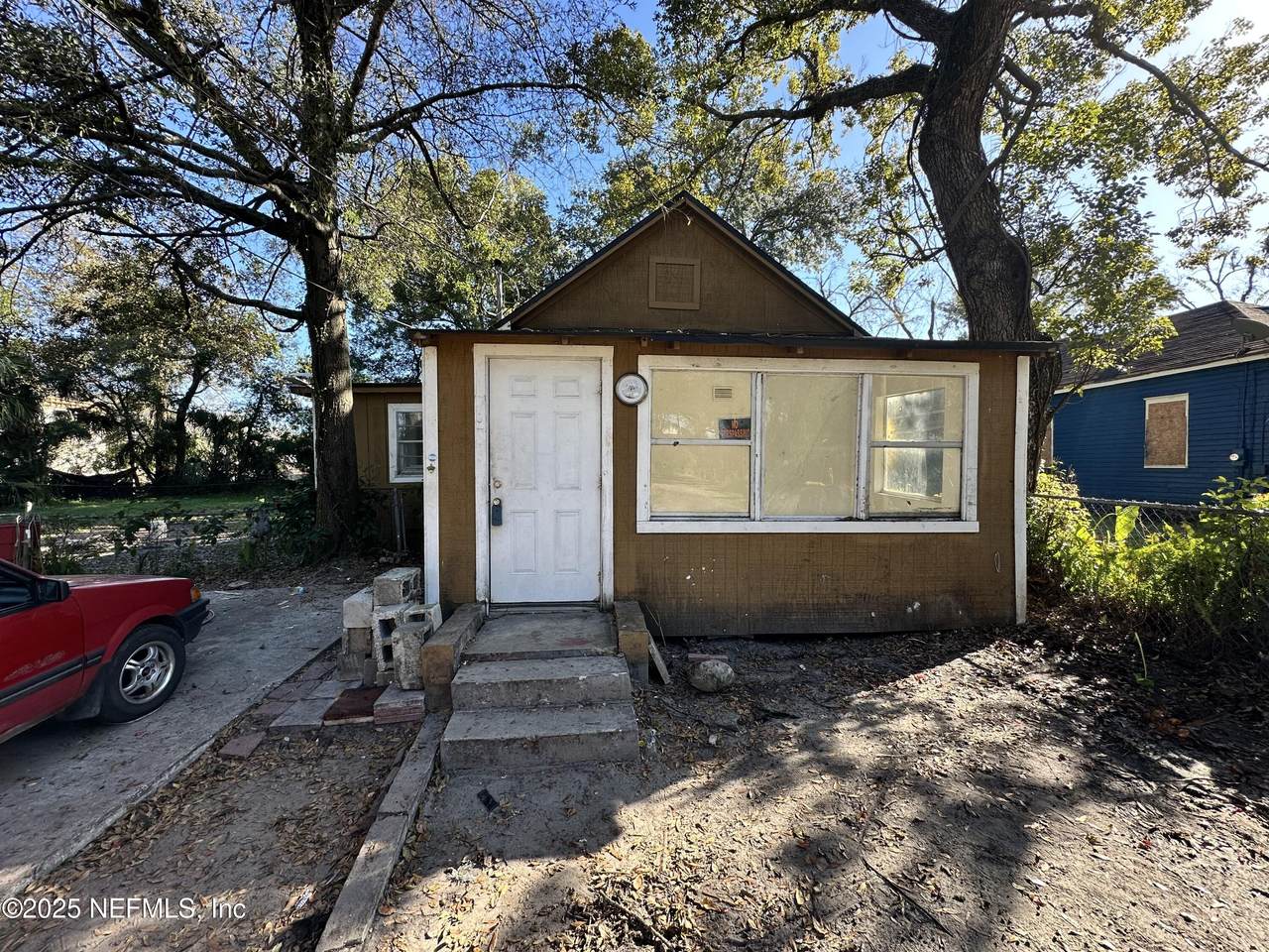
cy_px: 476
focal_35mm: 14
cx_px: 634
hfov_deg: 102.1
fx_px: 513
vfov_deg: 85.7
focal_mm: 2.22
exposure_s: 1/240
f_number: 2.2
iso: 40
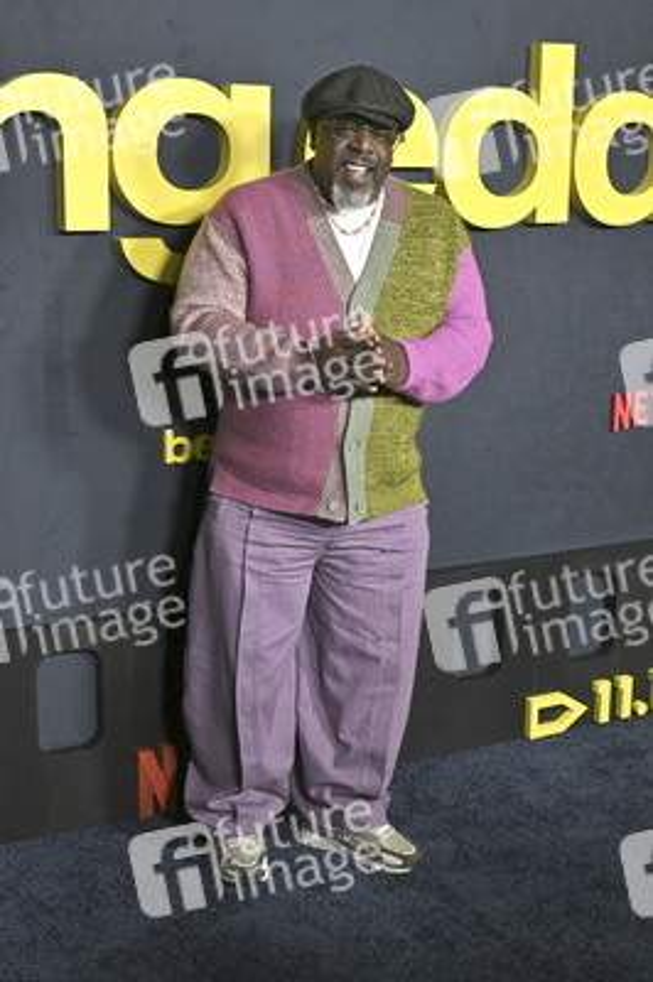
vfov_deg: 44.5
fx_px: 1199
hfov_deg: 30.5
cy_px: 491
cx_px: 326
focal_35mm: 44
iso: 2500
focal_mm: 44
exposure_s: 1/320
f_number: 5.6
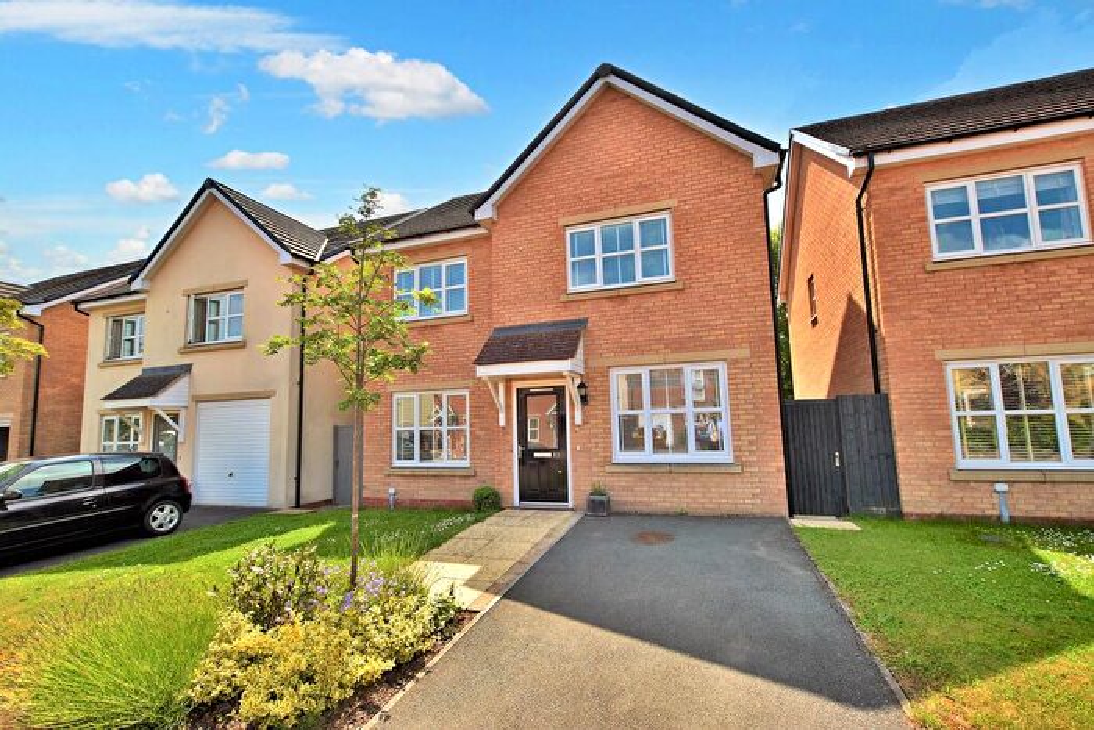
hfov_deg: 100.4
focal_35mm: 15
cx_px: 547
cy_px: 365
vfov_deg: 77.4
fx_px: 456
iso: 100
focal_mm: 10
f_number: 7.1
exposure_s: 1/200
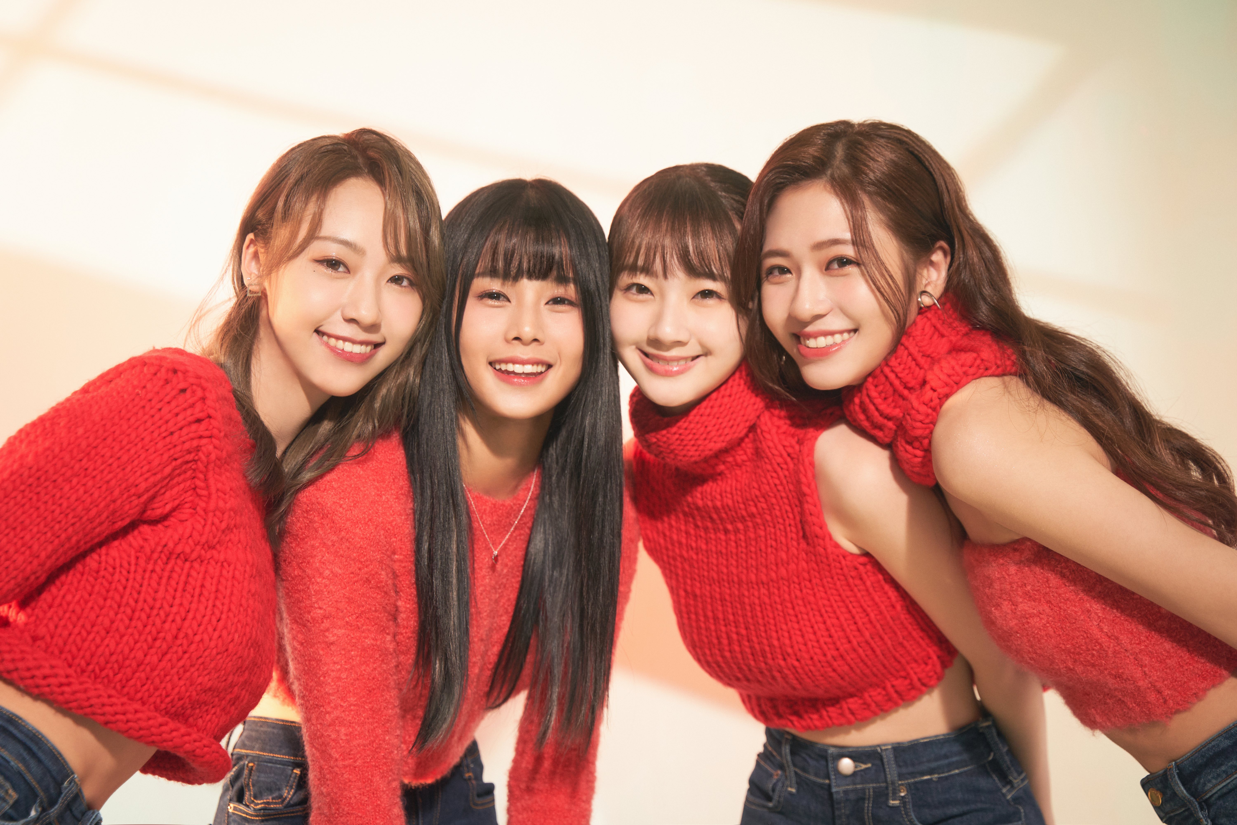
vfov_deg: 25.5
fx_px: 1821
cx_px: 618
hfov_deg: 37.5
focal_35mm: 53
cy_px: 412
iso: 500
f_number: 3.2
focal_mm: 53
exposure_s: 1/250
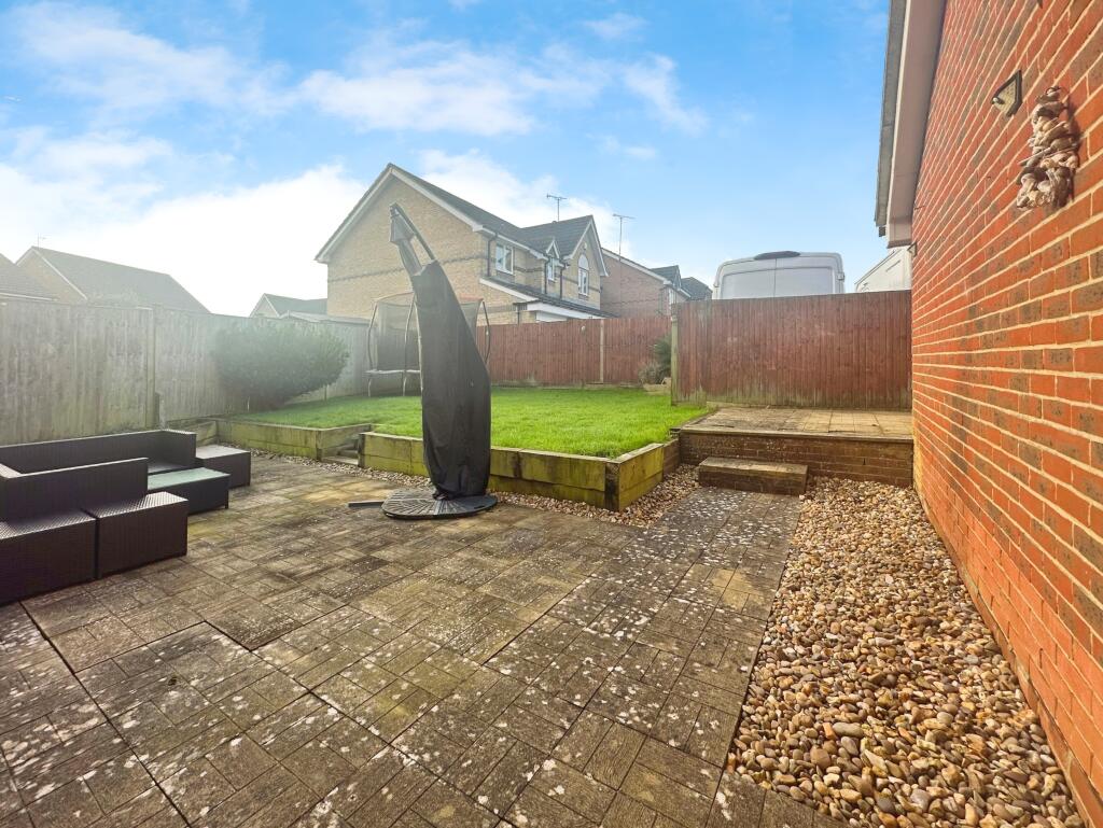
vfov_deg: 85.7
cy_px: 414
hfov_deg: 102.0
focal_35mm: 14
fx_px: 446
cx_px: 552
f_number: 2.2
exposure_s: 1/381
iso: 40
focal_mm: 2.22
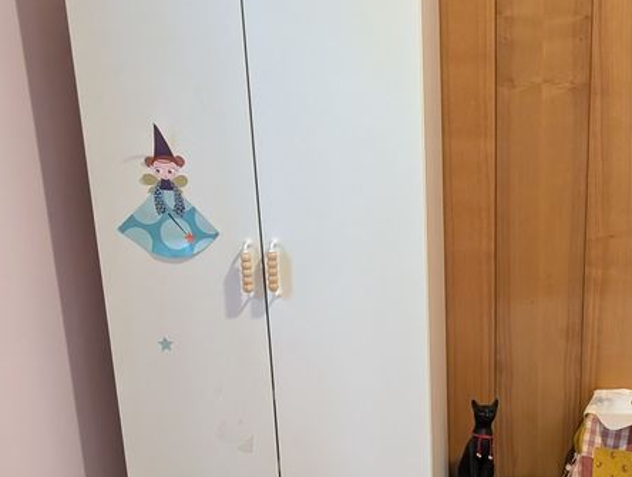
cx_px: 448
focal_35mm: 54
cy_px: 355
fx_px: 988
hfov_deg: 34.9
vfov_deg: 26.8
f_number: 1.68
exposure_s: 1/126
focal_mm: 6.9
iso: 1724
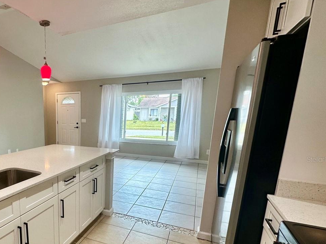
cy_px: 159
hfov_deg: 67.8
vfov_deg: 57.8
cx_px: 71
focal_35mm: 23
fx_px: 217
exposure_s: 1/120
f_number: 2.2
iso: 100
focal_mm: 2.22
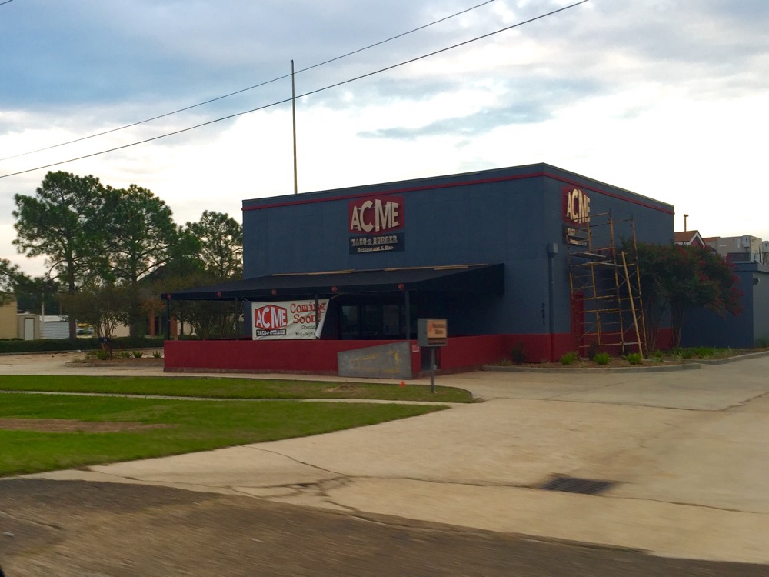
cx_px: 384
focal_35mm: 29
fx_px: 644
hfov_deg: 61.7
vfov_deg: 48.2
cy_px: 288
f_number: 2.2
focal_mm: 4.15
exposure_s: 1/120
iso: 32
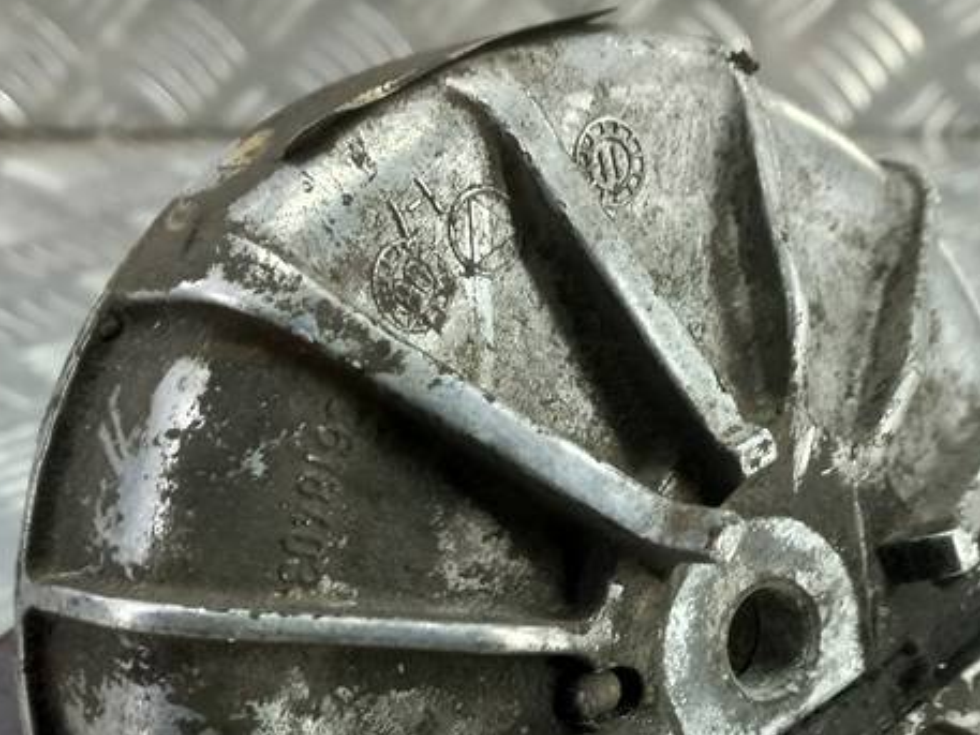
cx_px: 515
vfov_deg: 25.4
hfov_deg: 34.3
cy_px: 651
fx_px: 1586
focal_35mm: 56
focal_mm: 4.6
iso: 100
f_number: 1.8
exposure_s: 1/50
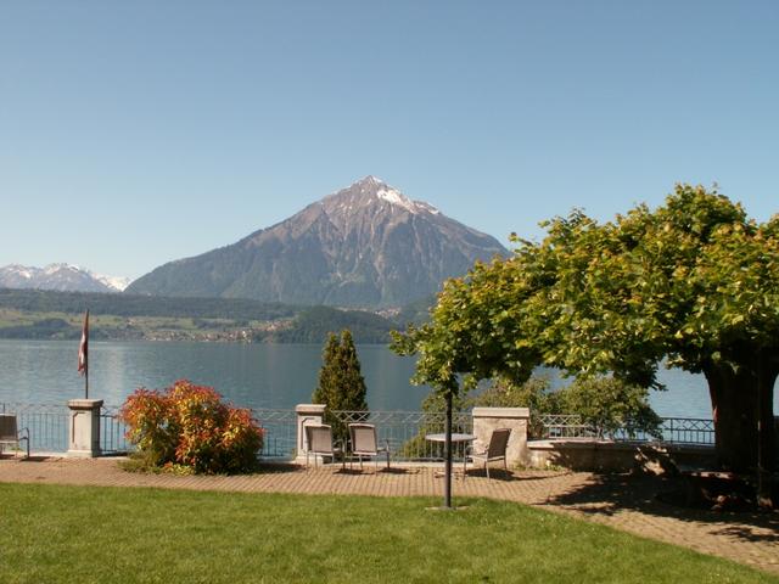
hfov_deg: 52.6
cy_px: 292
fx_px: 788
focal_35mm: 35
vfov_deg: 40.7
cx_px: 390
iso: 50
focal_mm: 5.86
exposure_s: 1/200
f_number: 6.3
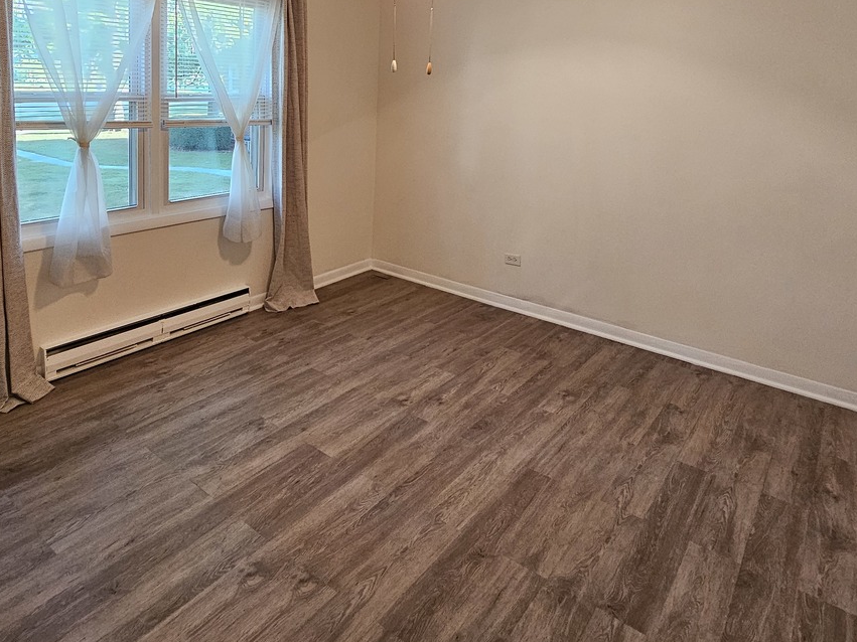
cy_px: 132
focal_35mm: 22
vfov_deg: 56.8
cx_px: 393
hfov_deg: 76.2
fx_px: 545
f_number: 2.2
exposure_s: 1/60
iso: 320
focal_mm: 2.2
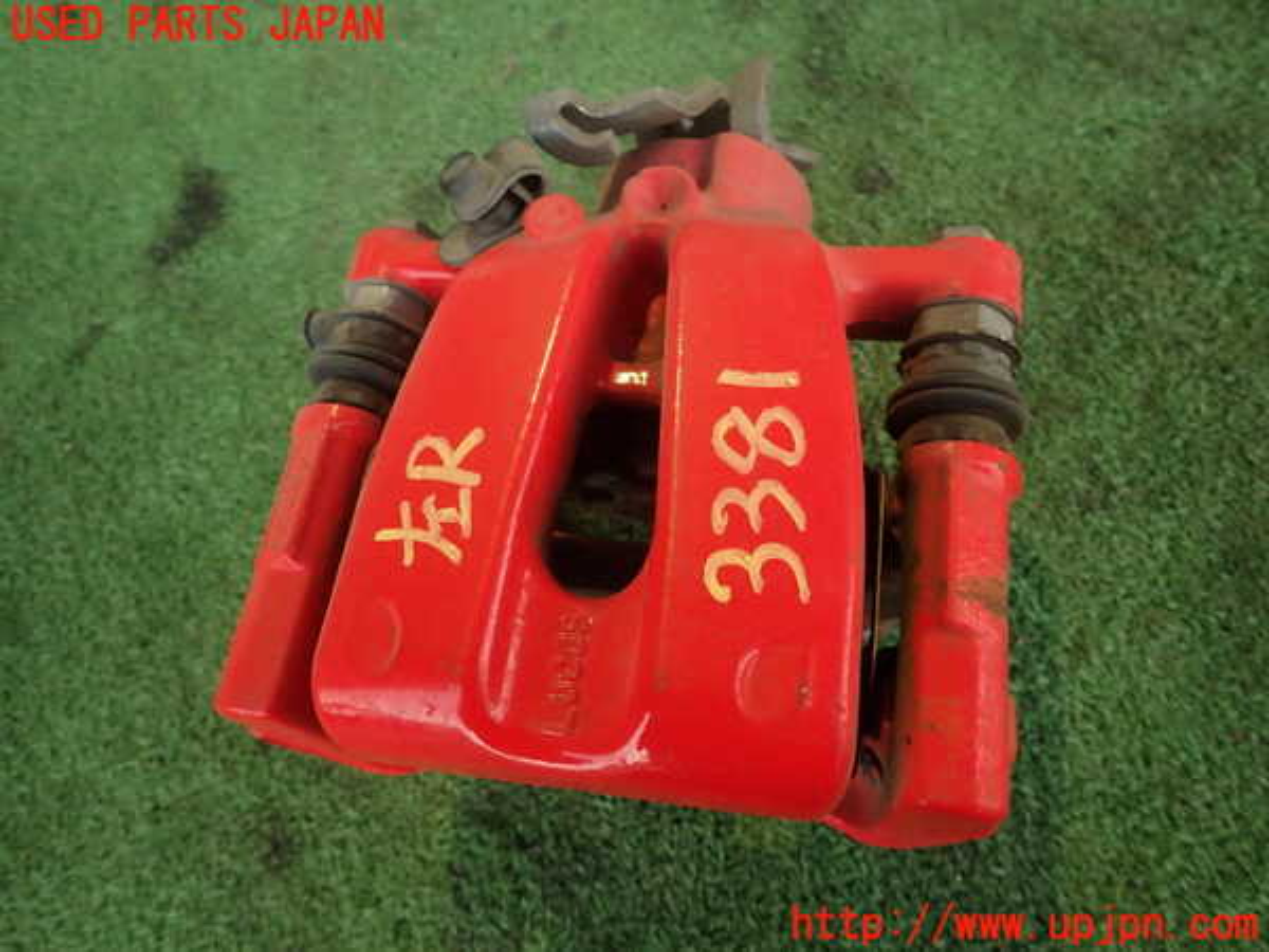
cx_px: 634
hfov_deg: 69.4
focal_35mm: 25
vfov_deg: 54.9
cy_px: 476
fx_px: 916
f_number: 2
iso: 200
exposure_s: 1/40
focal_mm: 4.5
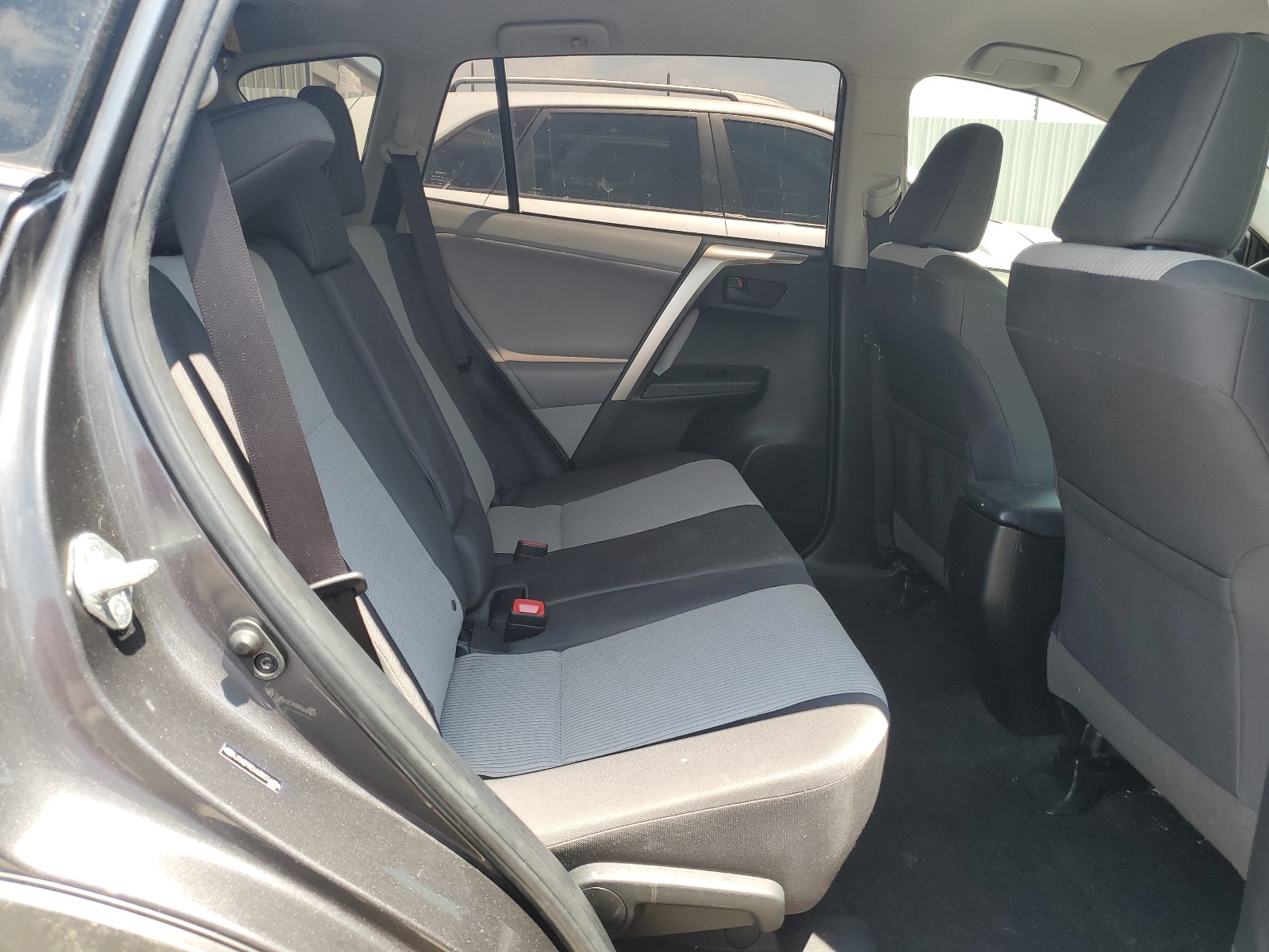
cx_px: 634
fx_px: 953
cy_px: 476
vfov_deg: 53.1
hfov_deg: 67.3
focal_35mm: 26
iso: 50
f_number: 1.5
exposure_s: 1/345
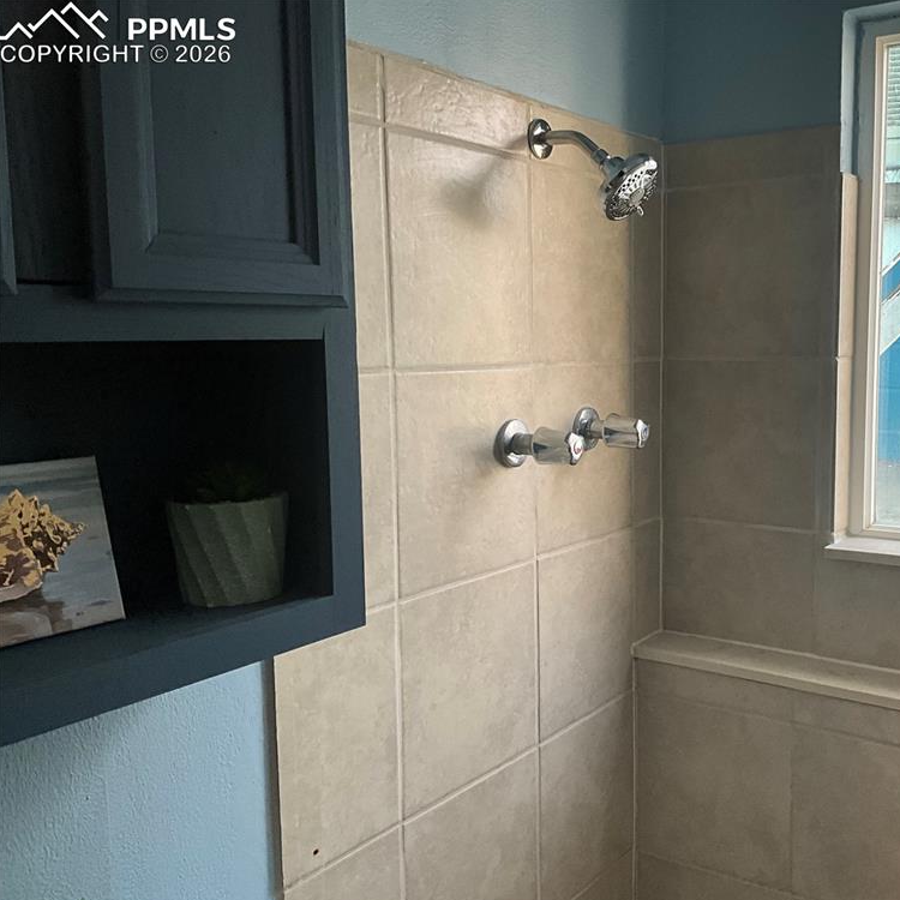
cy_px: 457
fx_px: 1030
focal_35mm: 35
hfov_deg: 46.4
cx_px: 610
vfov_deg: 47.2
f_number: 1.8
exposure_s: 1/60
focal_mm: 3
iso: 80
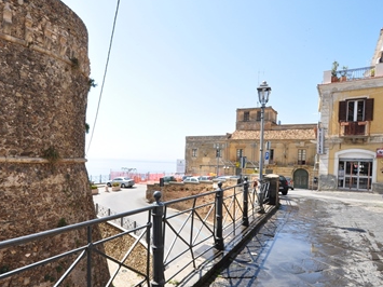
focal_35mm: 24
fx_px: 262
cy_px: 158
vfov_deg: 57.2
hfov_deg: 72.0
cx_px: 168
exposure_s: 1/250
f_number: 10
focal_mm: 11
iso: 360
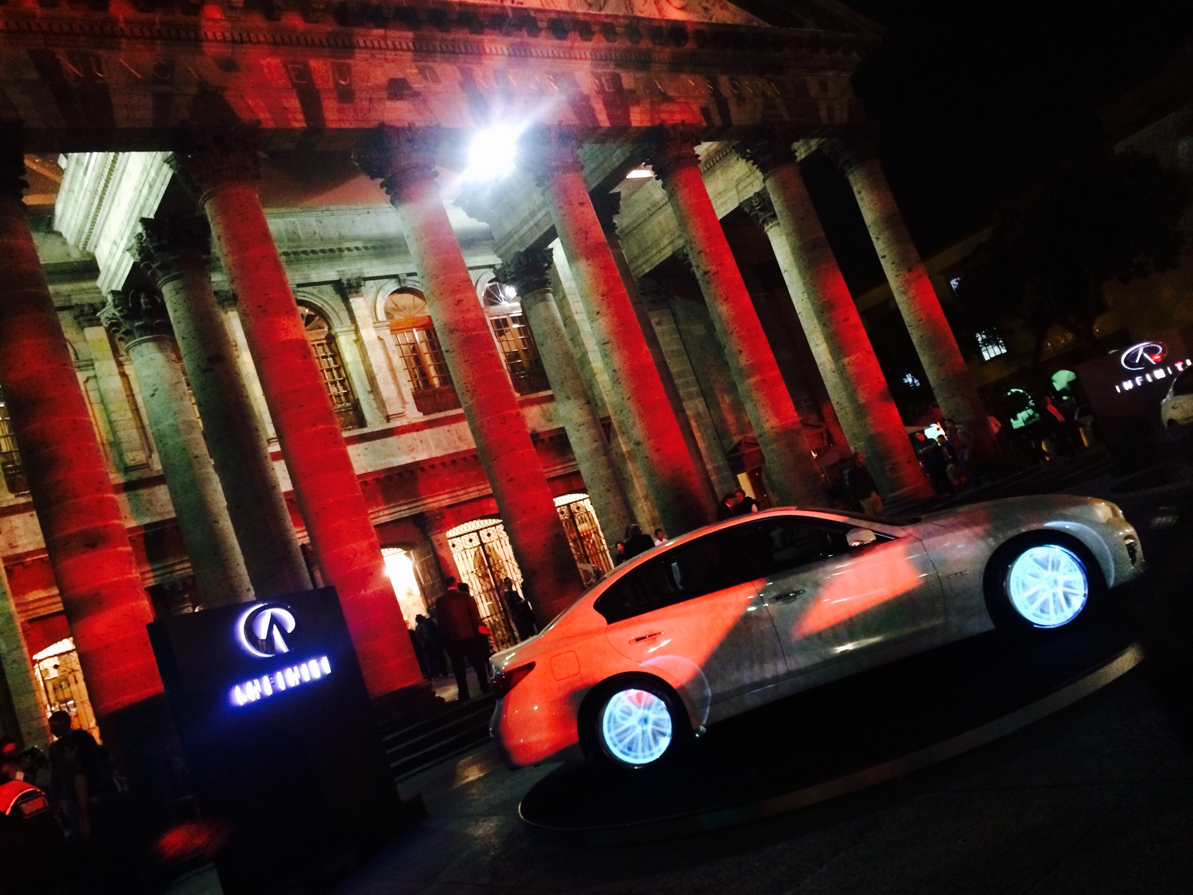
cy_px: 448
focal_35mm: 30
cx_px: 596
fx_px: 1034
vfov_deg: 46.8
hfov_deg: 60.0
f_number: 2.2
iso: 400
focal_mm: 4.12
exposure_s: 1/15
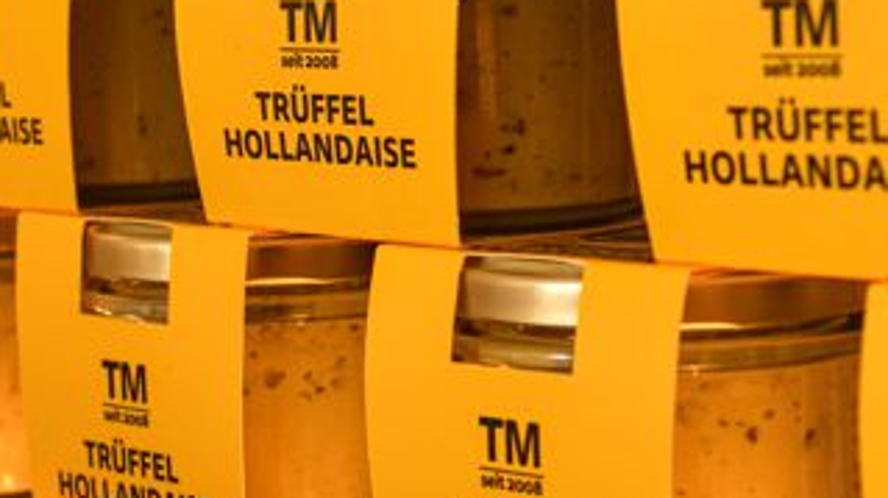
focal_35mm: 130
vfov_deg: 9.3
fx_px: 3059
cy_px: 128
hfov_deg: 16.5
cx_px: 607
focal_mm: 44
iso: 500
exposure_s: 1/100
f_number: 5.6
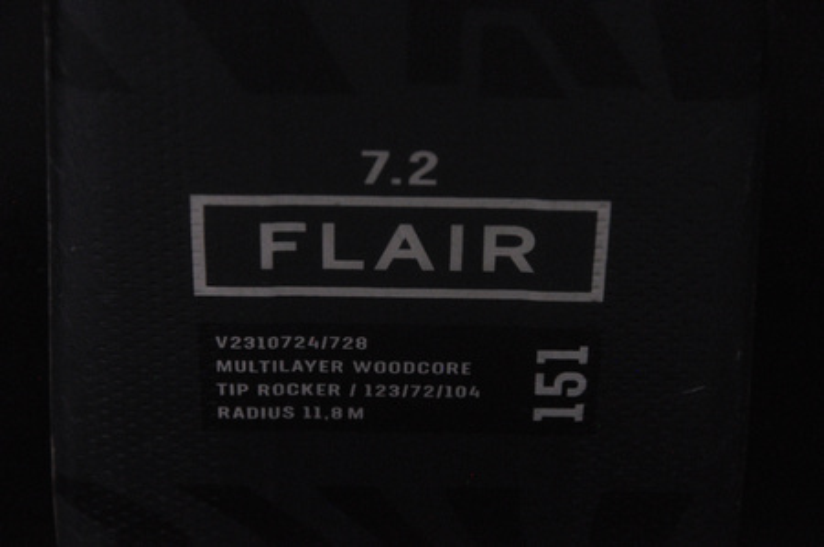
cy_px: 274
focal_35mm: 158
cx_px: 412
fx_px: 3601
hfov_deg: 13.1
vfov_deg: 8.7
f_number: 8
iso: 3200
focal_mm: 105
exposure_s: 1/125
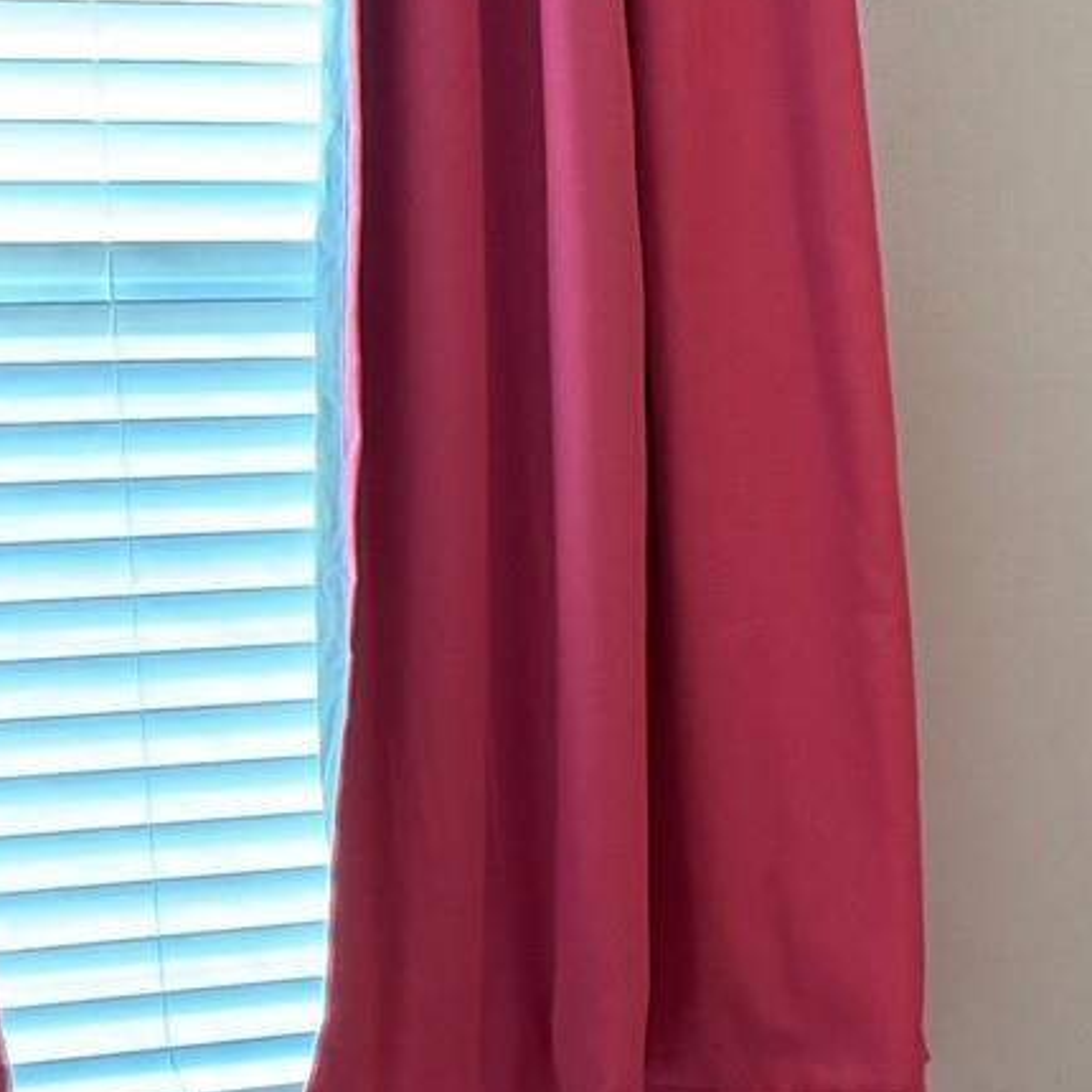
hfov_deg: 15.0
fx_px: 3605
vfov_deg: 17.2
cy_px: 698
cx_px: 1968
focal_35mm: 101
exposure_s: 1/60
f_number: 1.78
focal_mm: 6.76
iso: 250
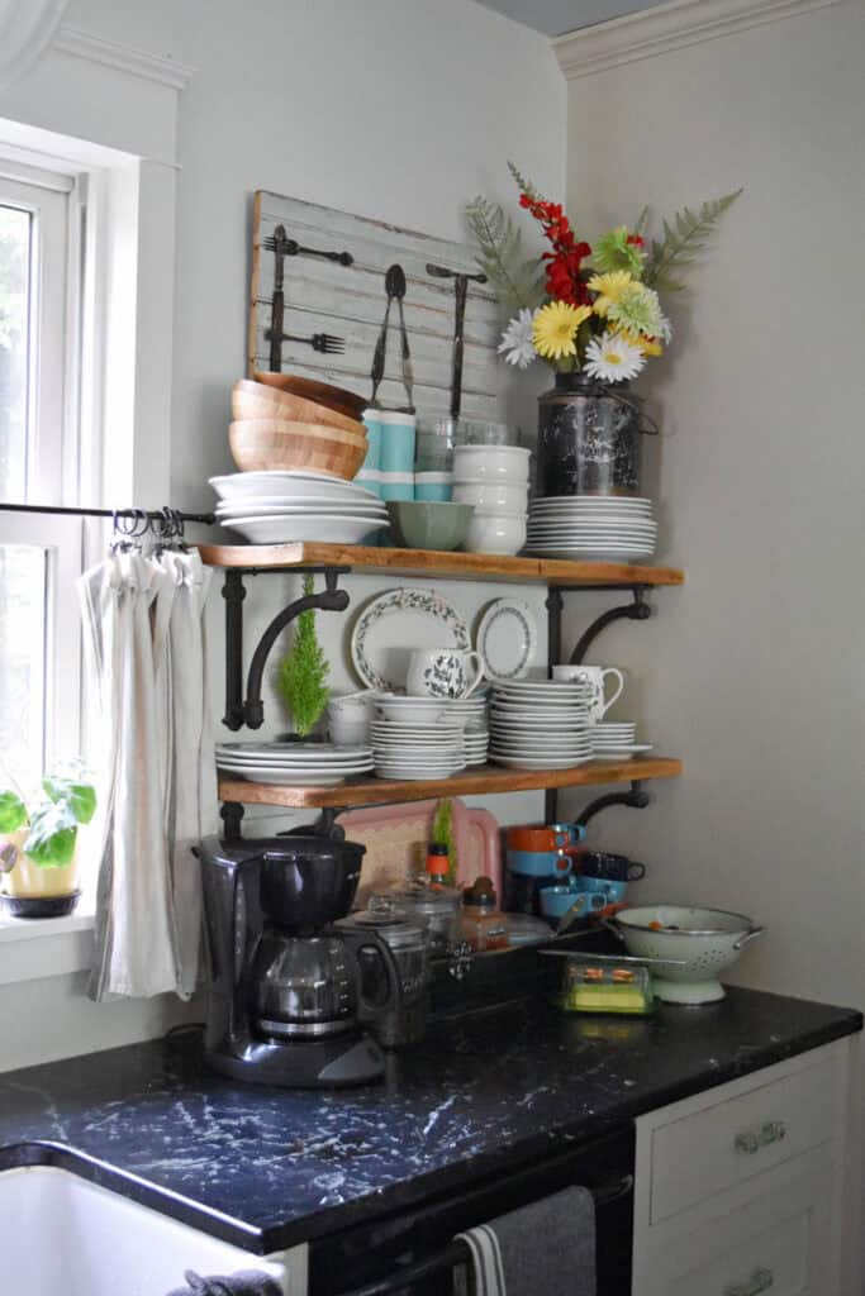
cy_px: 648
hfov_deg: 31.9
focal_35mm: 42
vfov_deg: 46.4
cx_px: 432
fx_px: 1513
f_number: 4.2
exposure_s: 1/60
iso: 4500
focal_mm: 28
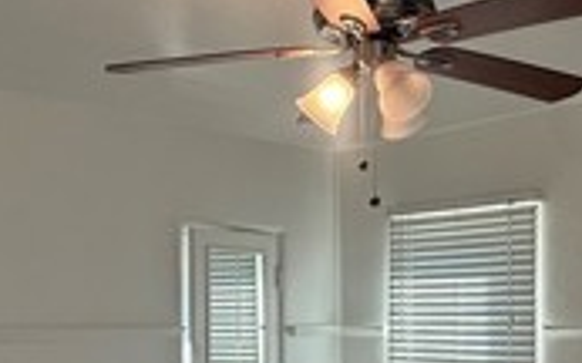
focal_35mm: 55
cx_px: 299
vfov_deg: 23.1
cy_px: 306
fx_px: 872
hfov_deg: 36.9
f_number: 2.2
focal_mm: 2.22
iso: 125
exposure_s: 1/120
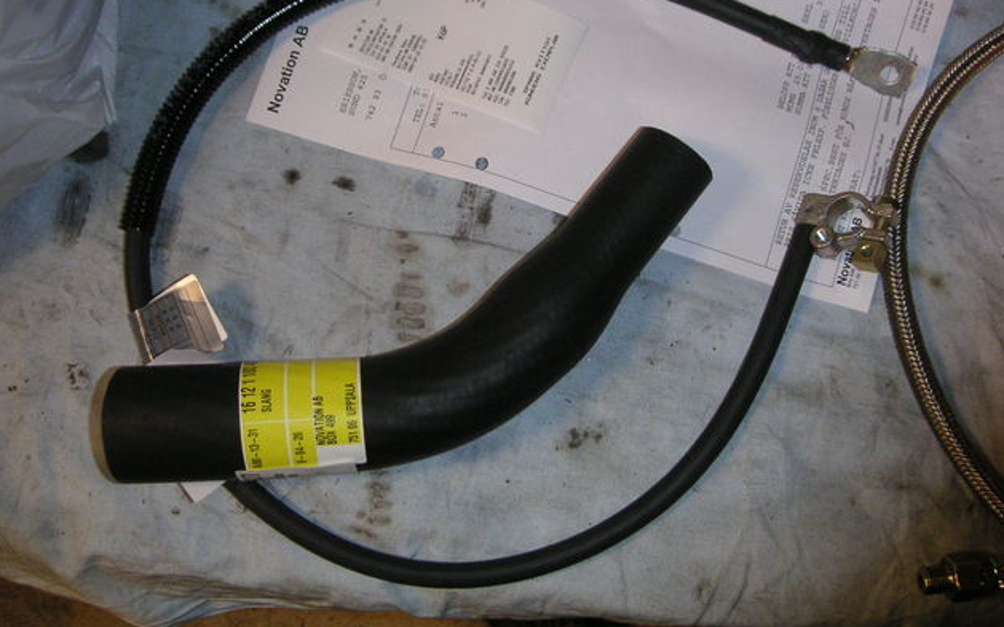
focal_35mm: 41
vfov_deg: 31.2
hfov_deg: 48.2
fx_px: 1122
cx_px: 500
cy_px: 271
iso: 160
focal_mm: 6
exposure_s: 1/45
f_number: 2.8
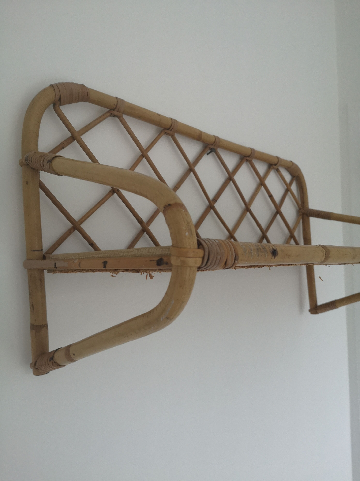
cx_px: 180
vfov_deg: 65.3
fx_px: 374
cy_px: 240
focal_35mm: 27
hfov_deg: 51.4
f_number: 1.8
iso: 200
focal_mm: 3.95
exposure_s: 1/50
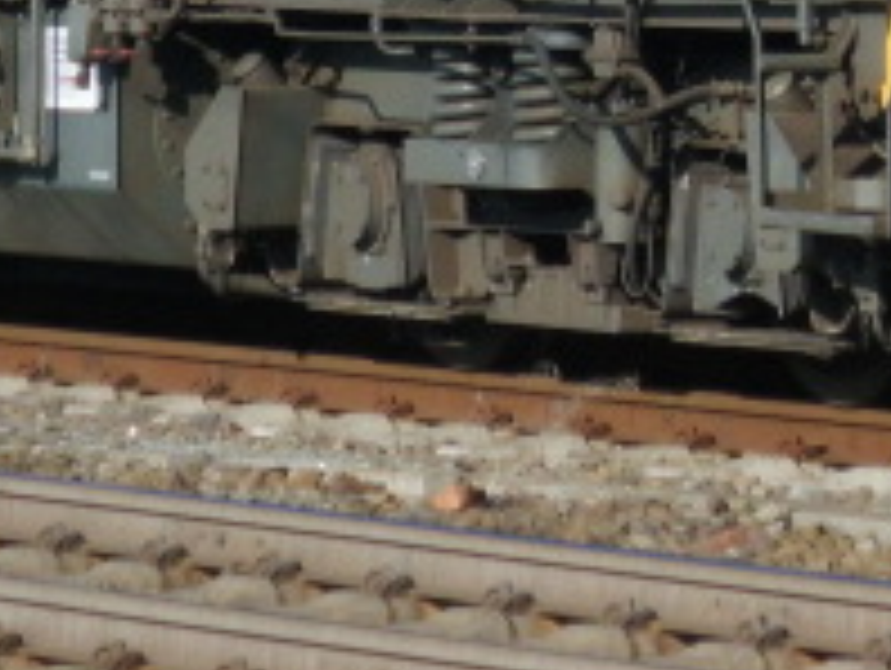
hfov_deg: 4.1
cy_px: -378
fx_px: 12396
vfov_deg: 3.1
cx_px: 590
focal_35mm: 481
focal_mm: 26.6
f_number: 5.8
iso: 100
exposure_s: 1/346
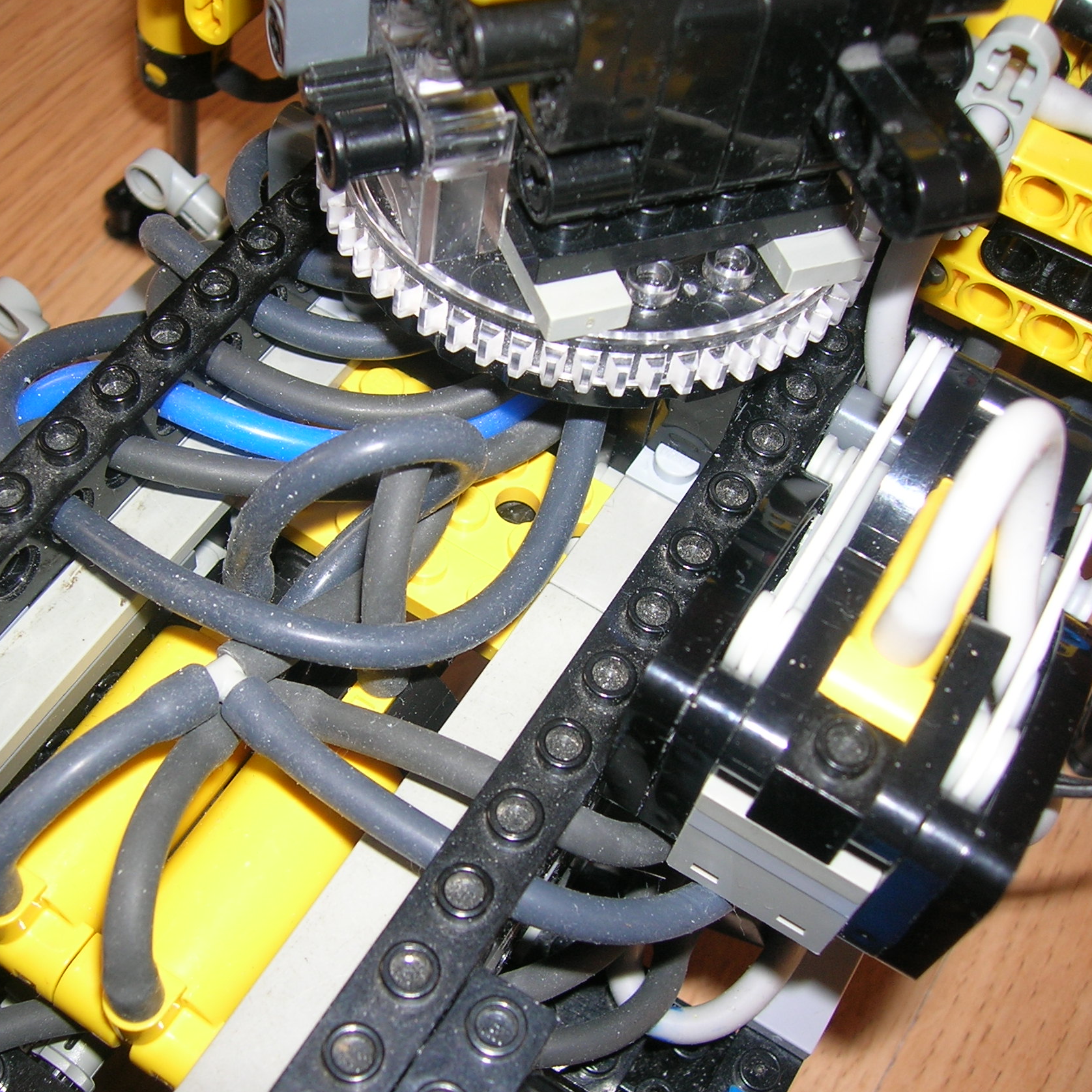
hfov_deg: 40.7
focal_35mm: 41
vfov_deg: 40.9
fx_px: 1463
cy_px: 543
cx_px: 424
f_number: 2.9
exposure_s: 1/60.1
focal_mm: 5.7
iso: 50
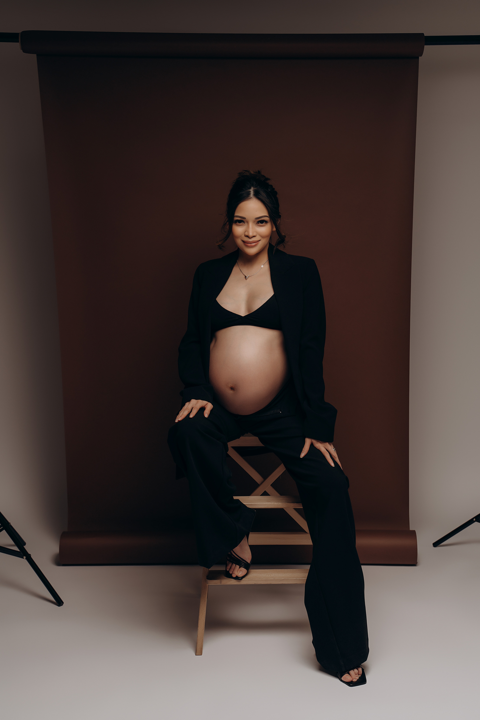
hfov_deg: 28.1
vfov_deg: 41.1
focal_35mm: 48
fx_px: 960
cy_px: 360
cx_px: 240
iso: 200
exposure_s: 1/200
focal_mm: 48
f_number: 5.6
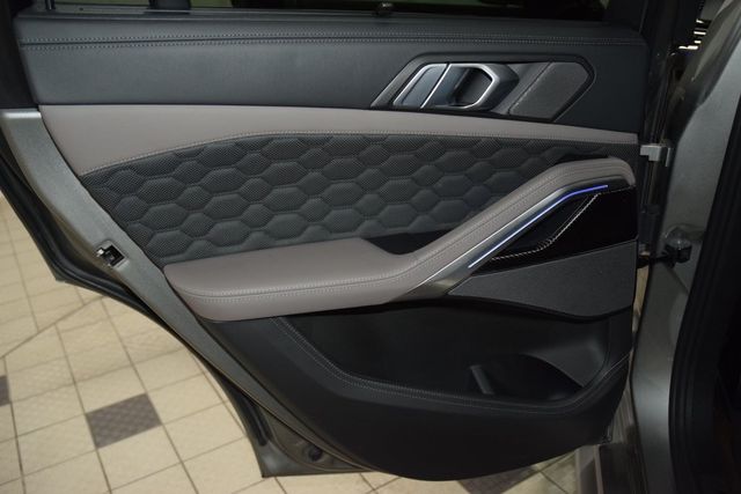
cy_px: 247
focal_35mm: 33
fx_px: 679
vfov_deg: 40.0
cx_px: 370
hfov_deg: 57.2
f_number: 3.5
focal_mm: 22
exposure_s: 1/125
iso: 1400
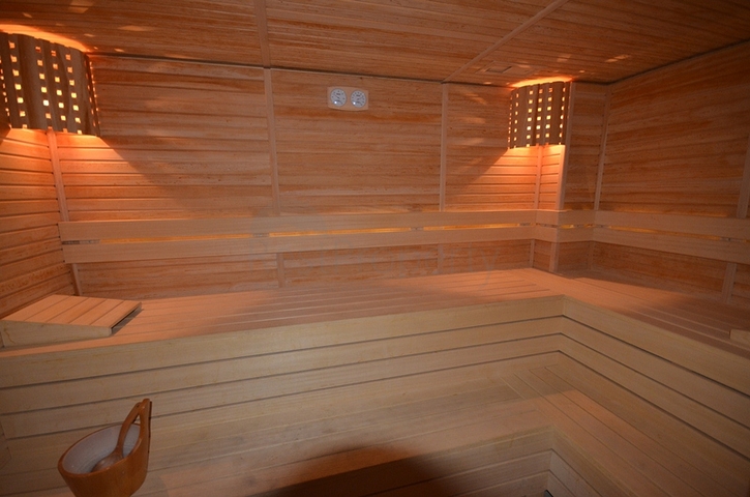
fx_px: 312
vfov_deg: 77.1
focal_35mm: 15
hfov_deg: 100.5
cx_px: 375
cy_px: 248
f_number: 4
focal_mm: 10
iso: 800
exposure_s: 1/60
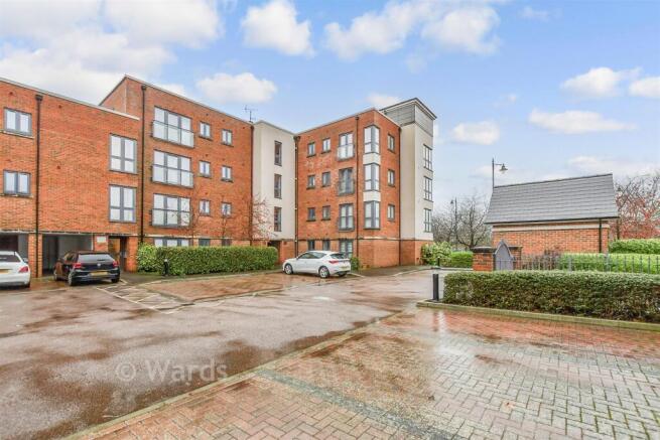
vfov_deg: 77.4
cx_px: 330
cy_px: 220
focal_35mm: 15
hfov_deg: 100.4
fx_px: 275
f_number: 8
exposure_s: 1/80
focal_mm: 10
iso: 320
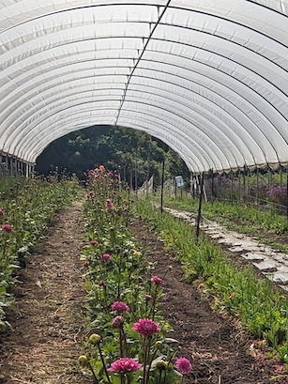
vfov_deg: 18.9
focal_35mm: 99
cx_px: 485
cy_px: 435
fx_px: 1098
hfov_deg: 13.7
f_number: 1.73
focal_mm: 4.38
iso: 58
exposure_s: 1/5848
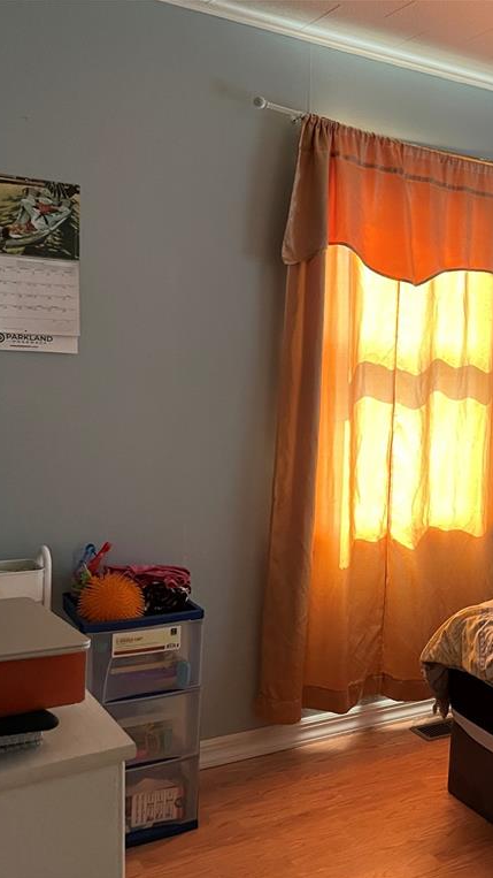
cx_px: 485
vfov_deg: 52.8
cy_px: 441
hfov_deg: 29.3
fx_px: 883
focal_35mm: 38
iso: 320
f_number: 1.6
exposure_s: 1/60
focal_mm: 4.2
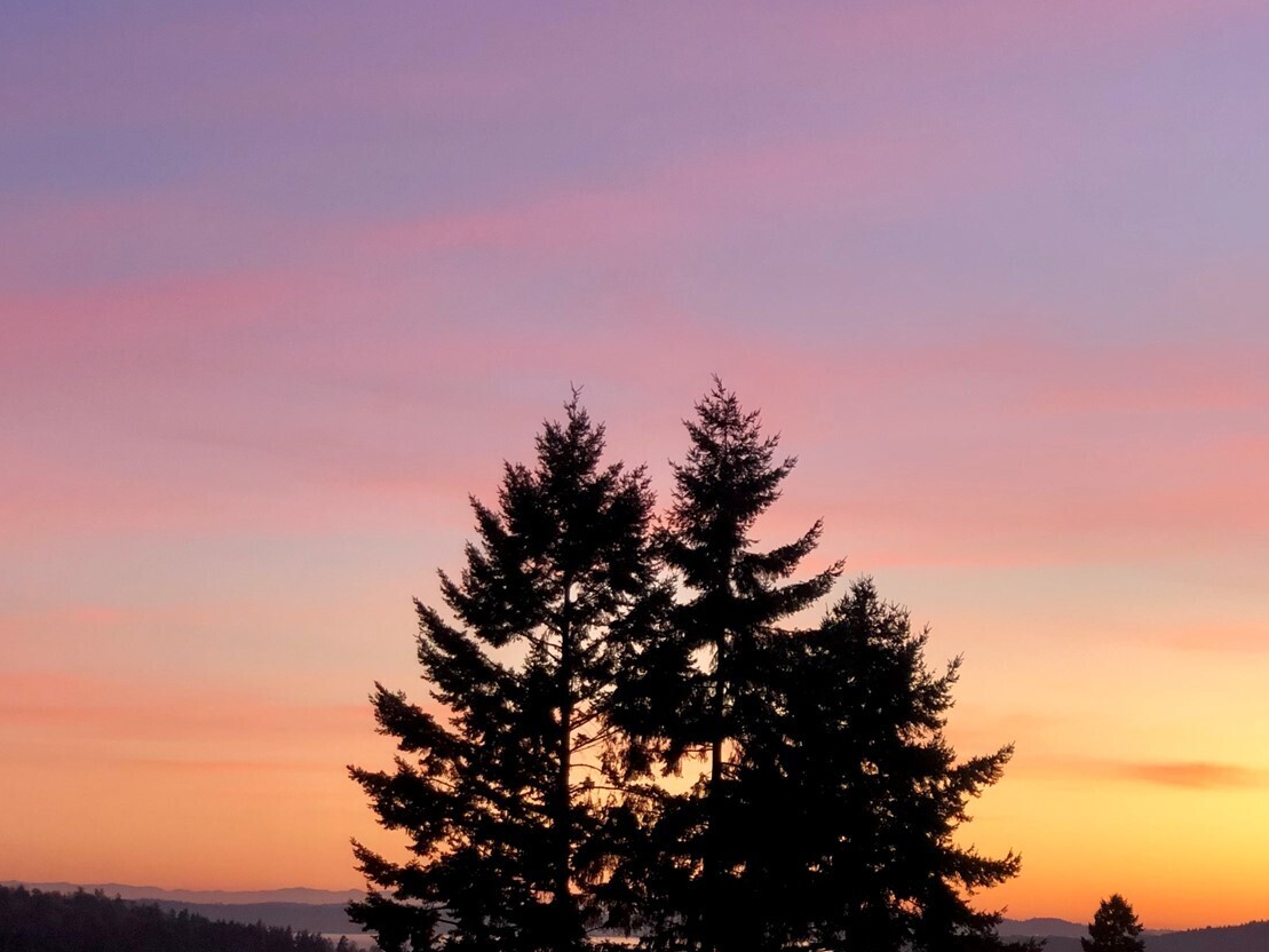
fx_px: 2750
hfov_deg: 25.9
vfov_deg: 19.6
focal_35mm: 75
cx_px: 761
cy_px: 441
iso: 100
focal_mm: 6
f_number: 2.4
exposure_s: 1/40
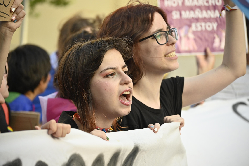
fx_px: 1504
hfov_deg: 9.5
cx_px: 124
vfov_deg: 6.3
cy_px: 83
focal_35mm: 218
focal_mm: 145
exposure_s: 1/320
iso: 400
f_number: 5.6
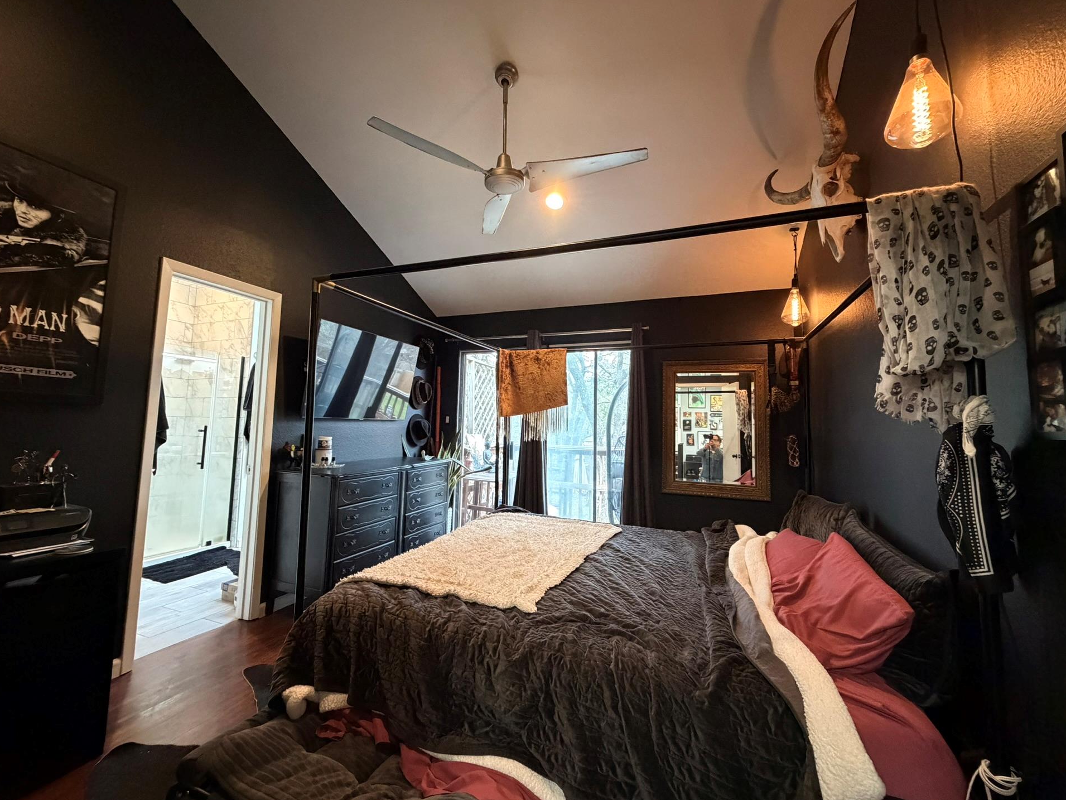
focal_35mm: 15
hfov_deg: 98.1
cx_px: 519
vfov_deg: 81.7
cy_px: 388
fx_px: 462
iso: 800
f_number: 2.2
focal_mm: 2.22
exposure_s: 1/60
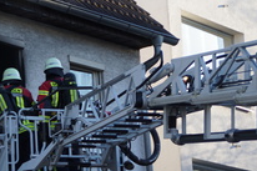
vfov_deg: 6.7
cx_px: 36
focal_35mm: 204
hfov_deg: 10.1
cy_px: 116
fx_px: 1455
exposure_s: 1/160
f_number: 5
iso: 160
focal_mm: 70
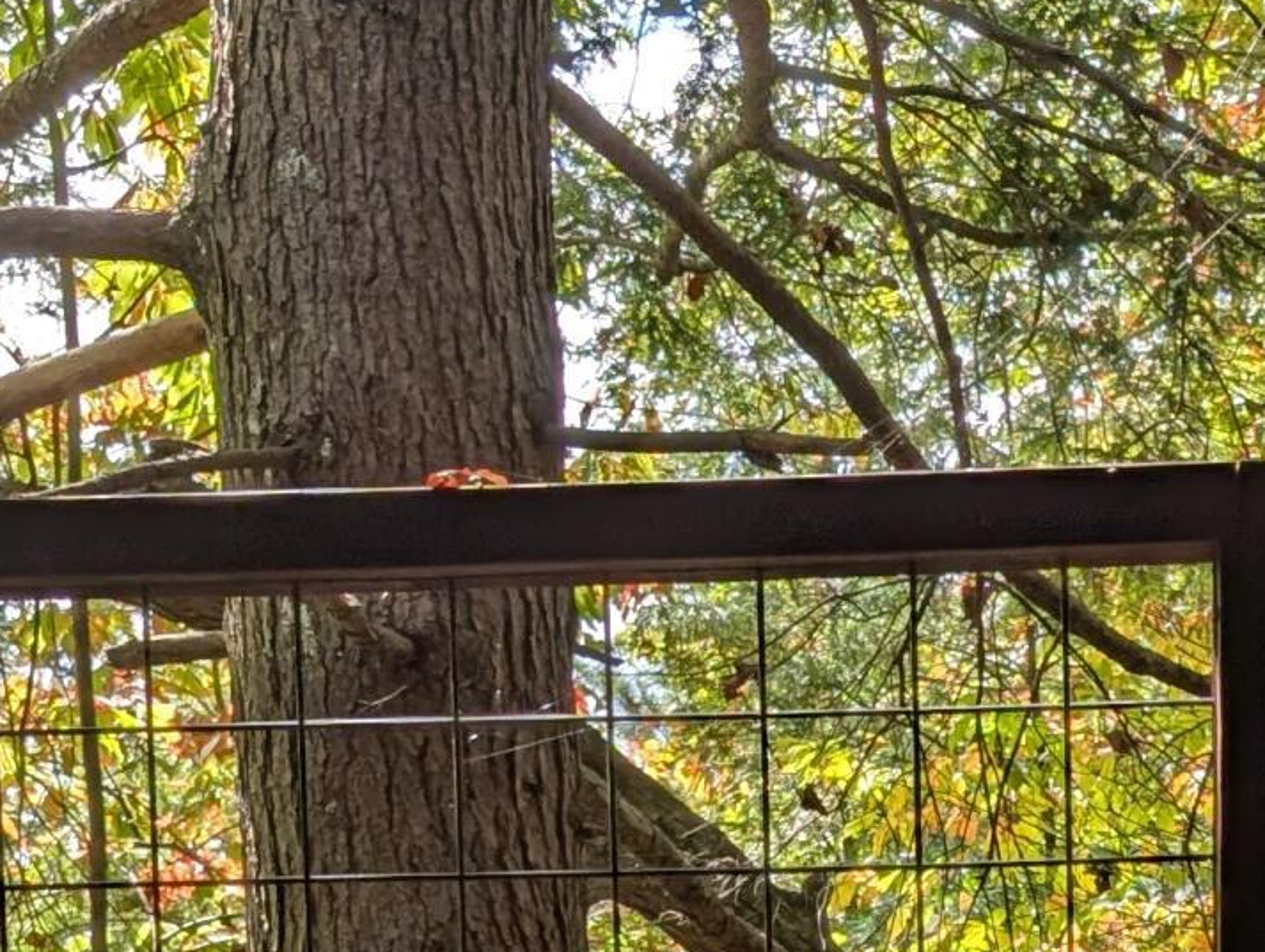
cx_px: 882
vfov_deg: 13.6
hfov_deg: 19.3
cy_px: 1555
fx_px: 3697
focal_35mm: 101
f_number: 1.68
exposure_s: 1/297
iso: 24
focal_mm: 6.9
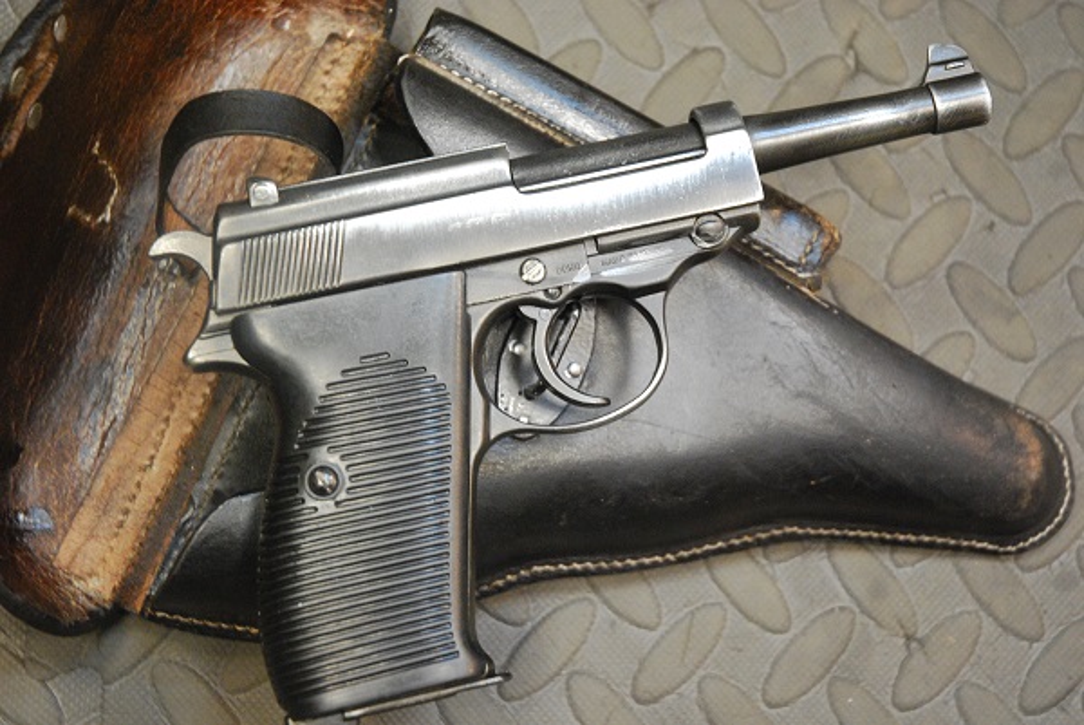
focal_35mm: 78
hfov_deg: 26.0
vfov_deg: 17.5
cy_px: 362
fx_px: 2350
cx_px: 542
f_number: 4.5
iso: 1600
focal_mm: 52
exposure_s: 1/25
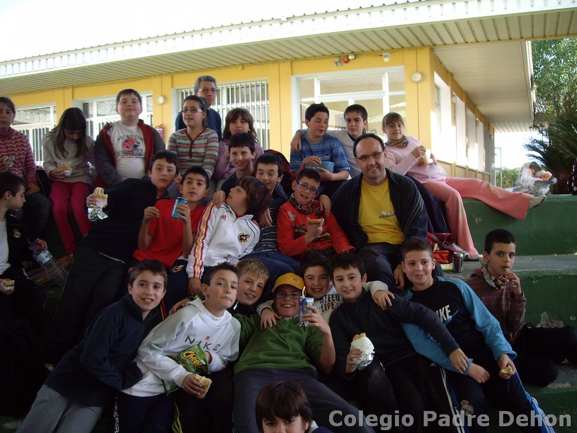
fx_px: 633
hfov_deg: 49.0
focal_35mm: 38
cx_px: 288
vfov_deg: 37.7
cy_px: 216
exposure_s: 1/160
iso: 64
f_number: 4.3
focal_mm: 6.2
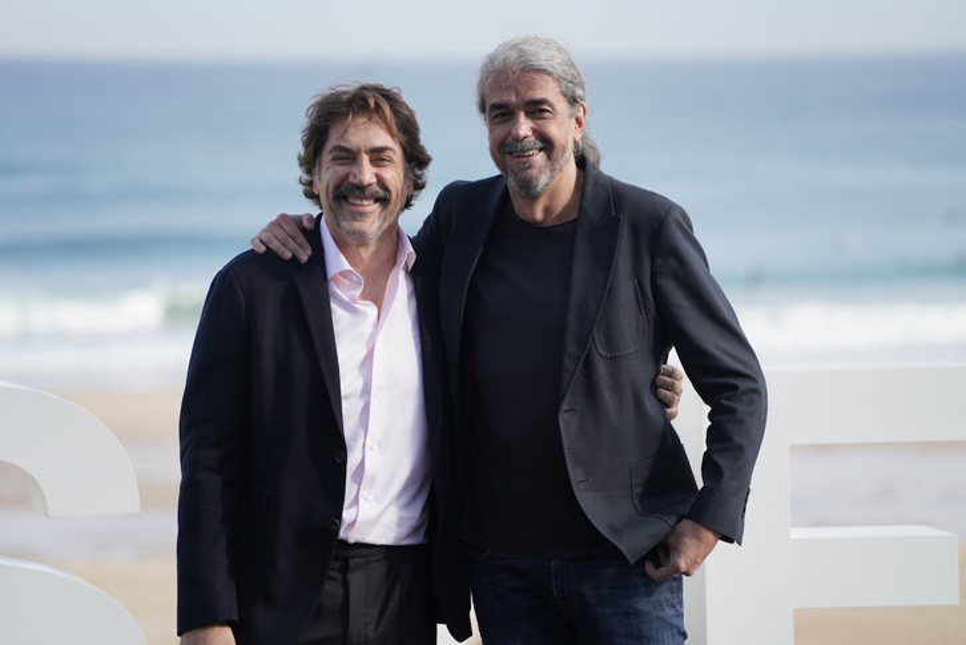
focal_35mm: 200
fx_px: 5370
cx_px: 483
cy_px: 322
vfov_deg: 6.9
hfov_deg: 10.3
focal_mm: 200
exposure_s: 1/800
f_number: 4
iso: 200
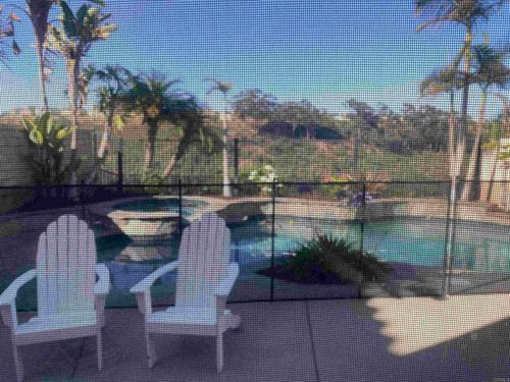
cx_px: 255
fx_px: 383
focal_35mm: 26
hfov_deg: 67.3
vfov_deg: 53.1
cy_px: 191
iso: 32
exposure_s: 1/287
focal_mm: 4.25
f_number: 1.8
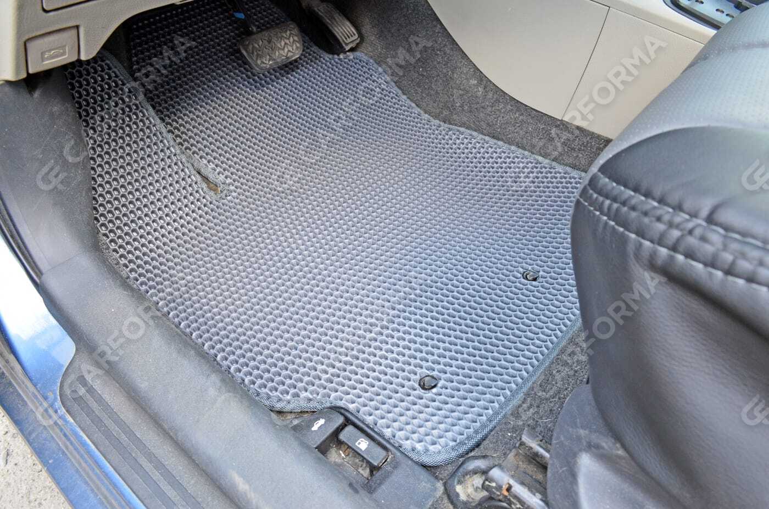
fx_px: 576
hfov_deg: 67.5
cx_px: 384
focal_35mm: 27
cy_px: 254
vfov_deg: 47.7
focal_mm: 18
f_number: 8
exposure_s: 1/15
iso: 720
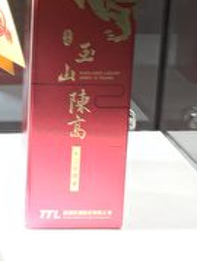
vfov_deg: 19.7
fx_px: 733
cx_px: 6
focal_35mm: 97
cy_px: 16
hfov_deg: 15.1
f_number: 2.2
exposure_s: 1/30
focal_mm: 4.15
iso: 40
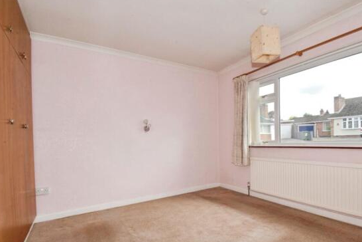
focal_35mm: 18
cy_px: 137
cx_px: 199
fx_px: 181
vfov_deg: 67.1
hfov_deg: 89.7
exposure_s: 1/60
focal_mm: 10
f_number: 22
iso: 1000
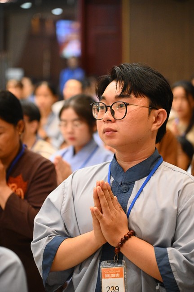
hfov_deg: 11.4
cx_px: 97
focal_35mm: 120
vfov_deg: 17.1
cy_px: 146
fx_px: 972
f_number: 4
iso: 8000
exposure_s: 1/125
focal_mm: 120
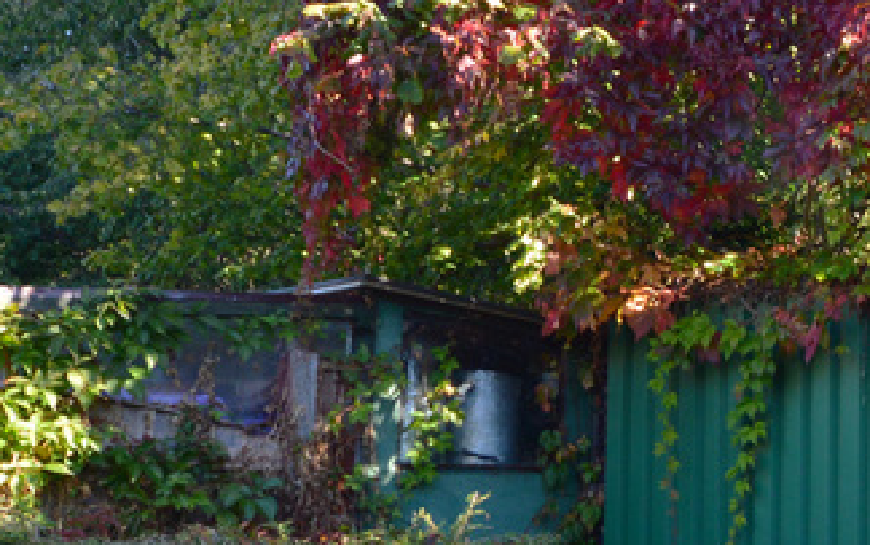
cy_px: 368
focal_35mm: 51
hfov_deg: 32.9
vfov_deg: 25.2
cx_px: 1030
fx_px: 1210
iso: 400
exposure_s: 1/125
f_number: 9
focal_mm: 10
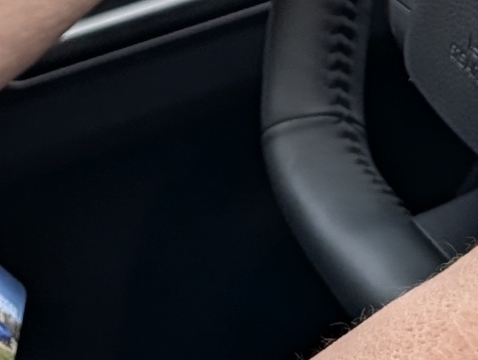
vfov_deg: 7.8
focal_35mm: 168
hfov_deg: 11.7
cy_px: -666
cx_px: 451
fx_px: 2323
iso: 22
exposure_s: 1/264
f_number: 1.68
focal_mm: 6.9
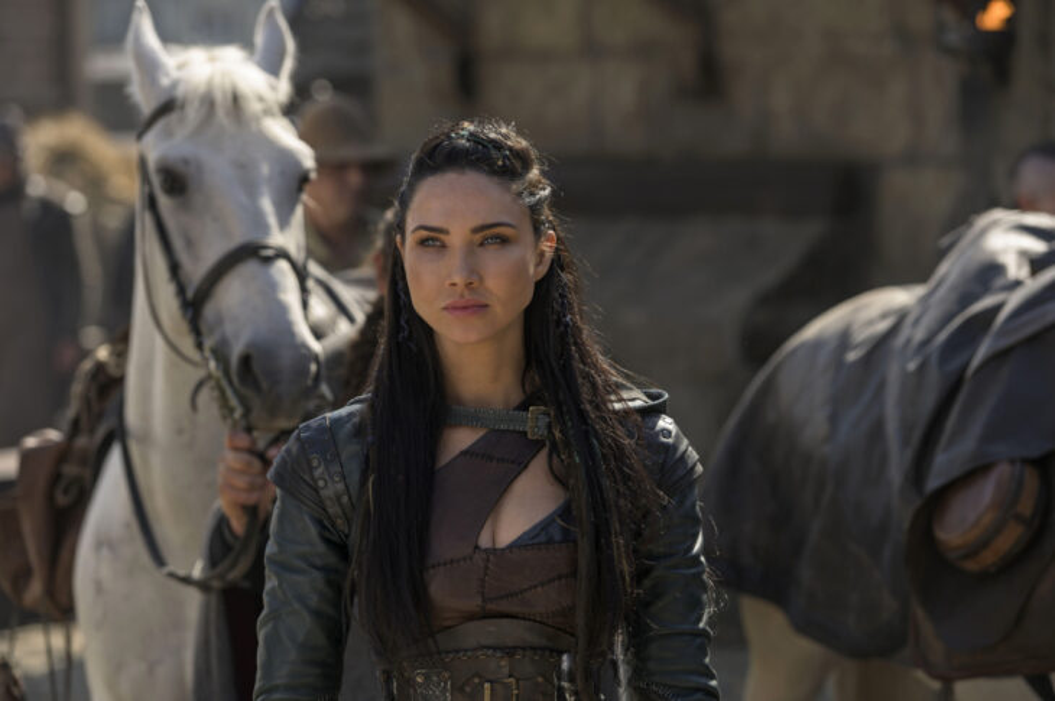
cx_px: 528
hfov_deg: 14.7
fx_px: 4098
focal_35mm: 140
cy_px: 350
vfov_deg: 9.8
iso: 50
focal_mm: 140
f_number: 4.5
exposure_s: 1/500
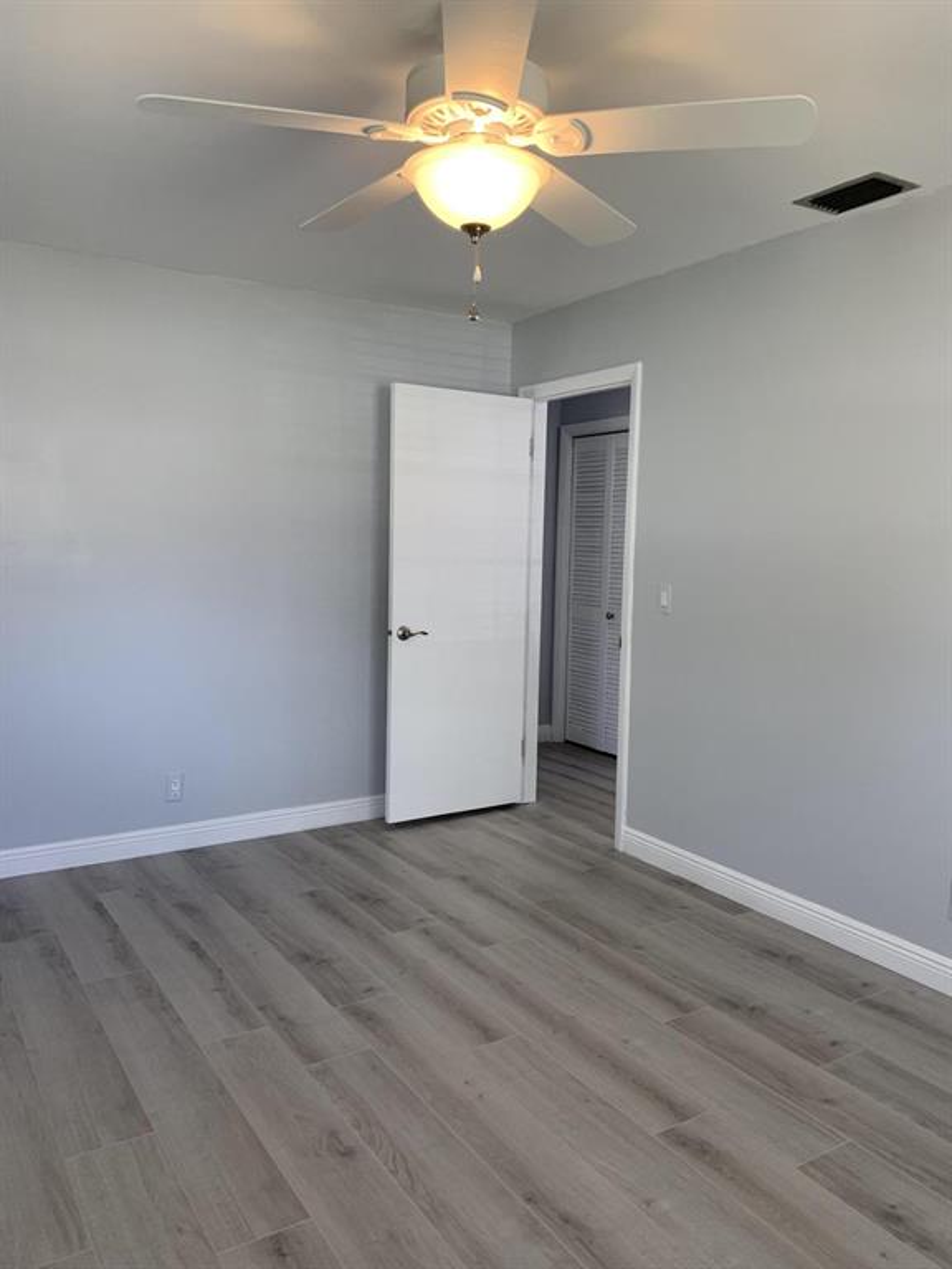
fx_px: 953
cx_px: 476
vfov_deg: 67.3
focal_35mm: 26
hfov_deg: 53.1
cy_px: 634
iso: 80
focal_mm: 4.25
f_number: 1.8
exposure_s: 1/120
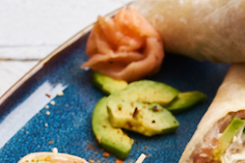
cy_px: 196
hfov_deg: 9.0
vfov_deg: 6.0
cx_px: 140
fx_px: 1557
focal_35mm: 229
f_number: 11
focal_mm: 90
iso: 200
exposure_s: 1/125
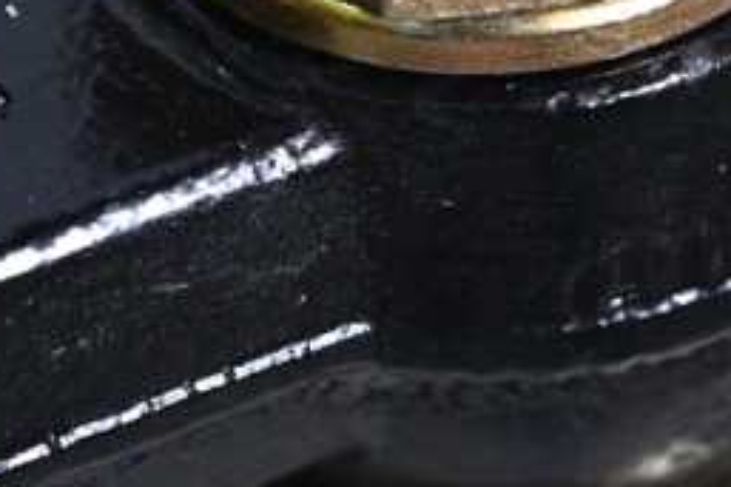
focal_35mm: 483
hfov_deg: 4.3
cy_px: -189
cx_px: 688
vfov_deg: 2.8
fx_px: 9801
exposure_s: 1/125
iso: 1000
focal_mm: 97
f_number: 4
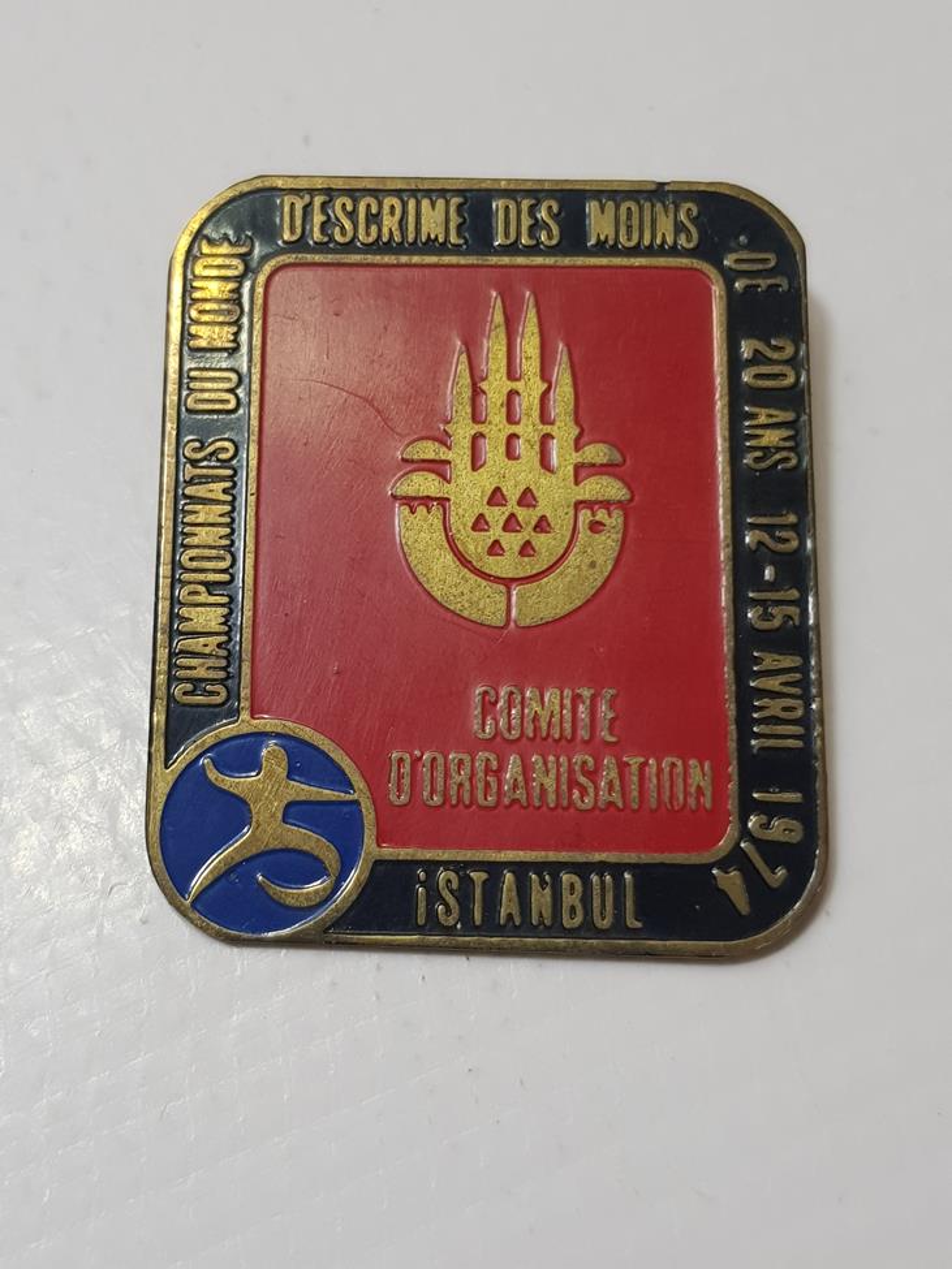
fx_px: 954
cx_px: 476
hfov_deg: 53.1
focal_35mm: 26
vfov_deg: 67.3
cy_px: 634
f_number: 1.7
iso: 64
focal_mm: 4.3
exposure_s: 1/100
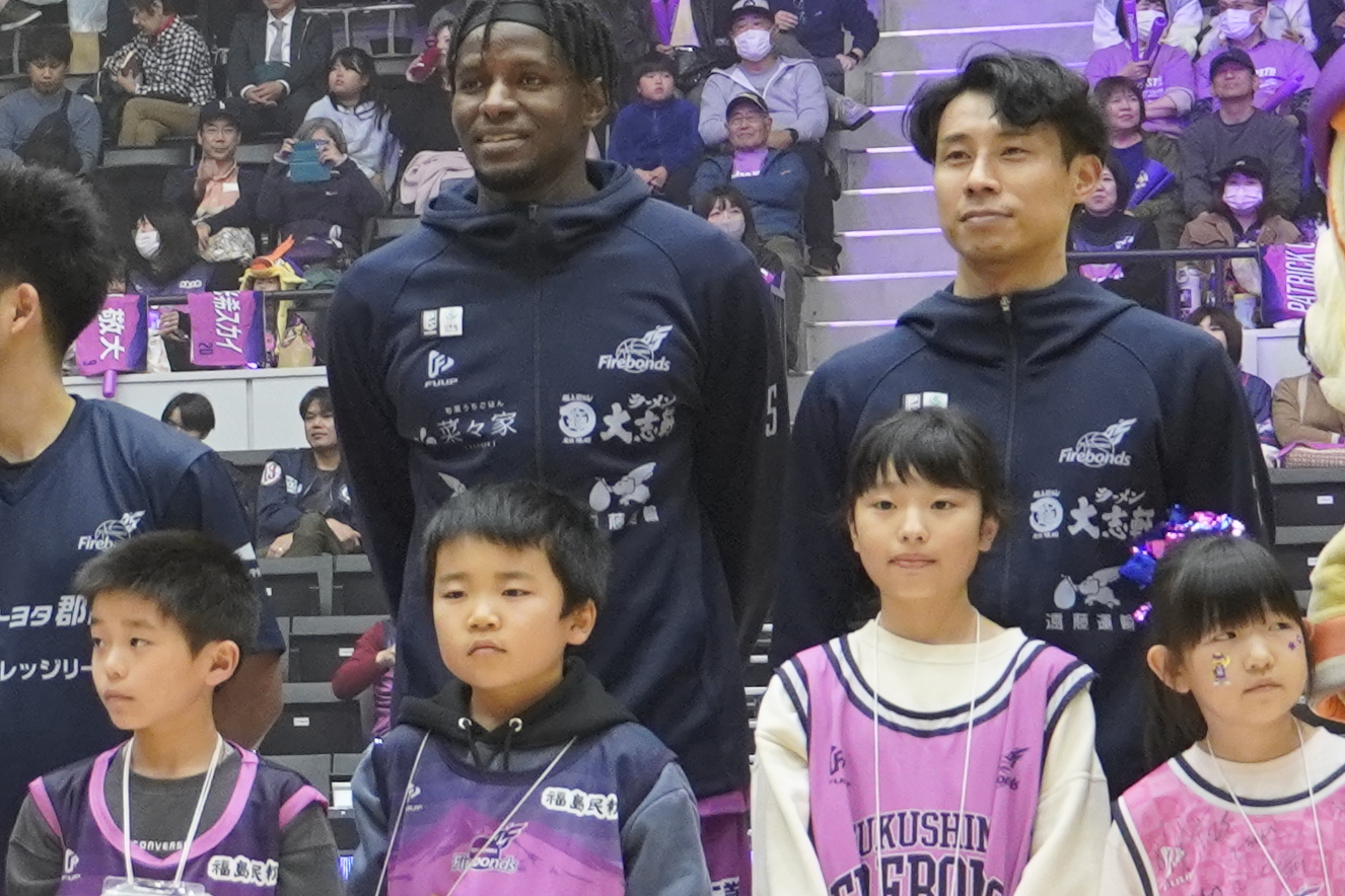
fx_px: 7098
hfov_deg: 10.3
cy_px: 488
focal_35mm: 190
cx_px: -907
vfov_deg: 7.2
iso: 1250
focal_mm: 28
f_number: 4.5
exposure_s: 1/160
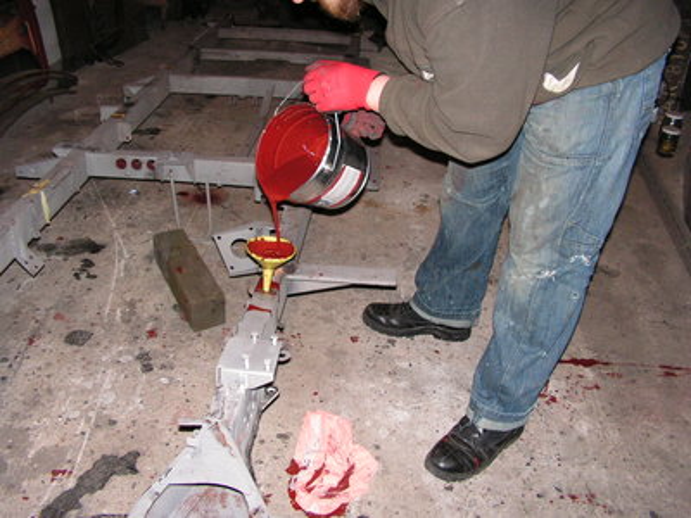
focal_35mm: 36
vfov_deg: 39.7
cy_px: 259
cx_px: 346
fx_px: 719
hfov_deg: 51.4
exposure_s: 1/40
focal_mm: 6
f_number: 3.2
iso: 200
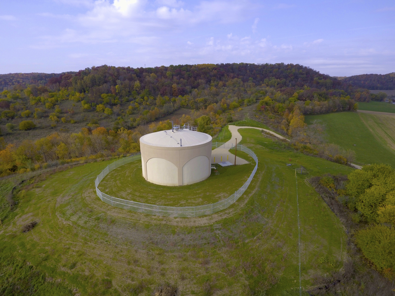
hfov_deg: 81.7
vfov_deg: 66.0
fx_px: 228
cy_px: 148
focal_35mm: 20
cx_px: 198
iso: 100
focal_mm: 3.61
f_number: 2.8
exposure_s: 1/50
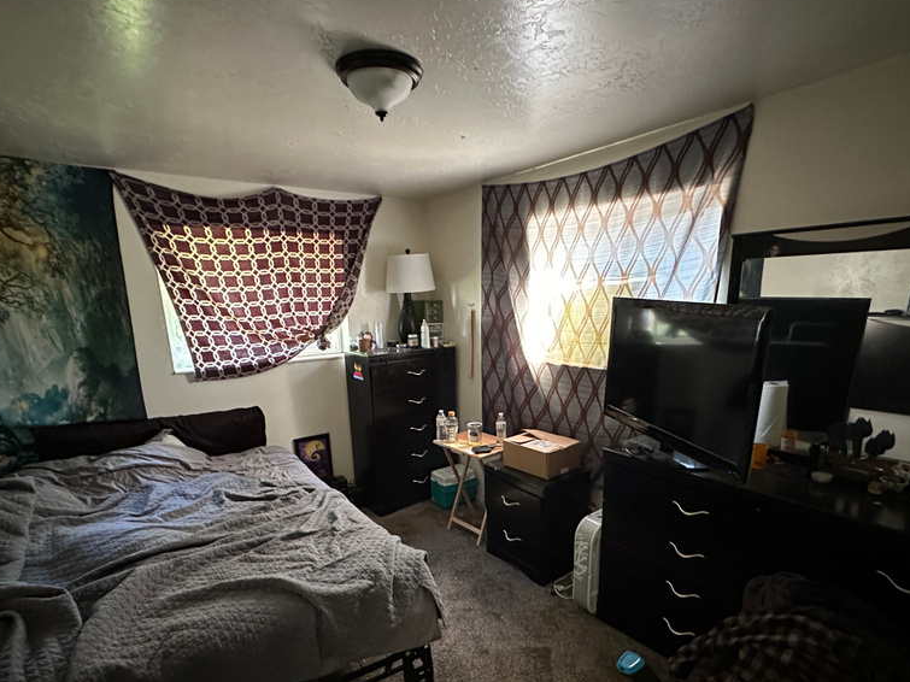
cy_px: 425
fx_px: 499
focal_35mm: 19
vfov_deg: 67.6
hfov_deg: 84.7
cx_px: 463
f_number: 2.2
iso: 1250
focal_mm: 2.22
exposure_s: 1/46
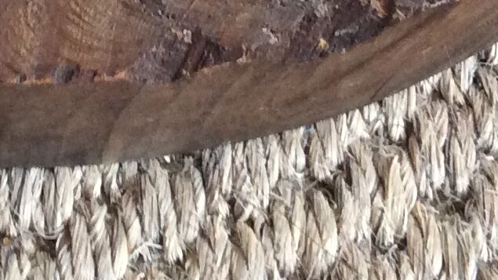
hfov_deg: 15.1
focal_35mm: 142
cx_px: 119
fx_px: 1875
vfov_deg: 8.4
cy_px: -75
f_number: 2.4
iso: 125
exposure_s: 1/25
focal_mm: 3.3
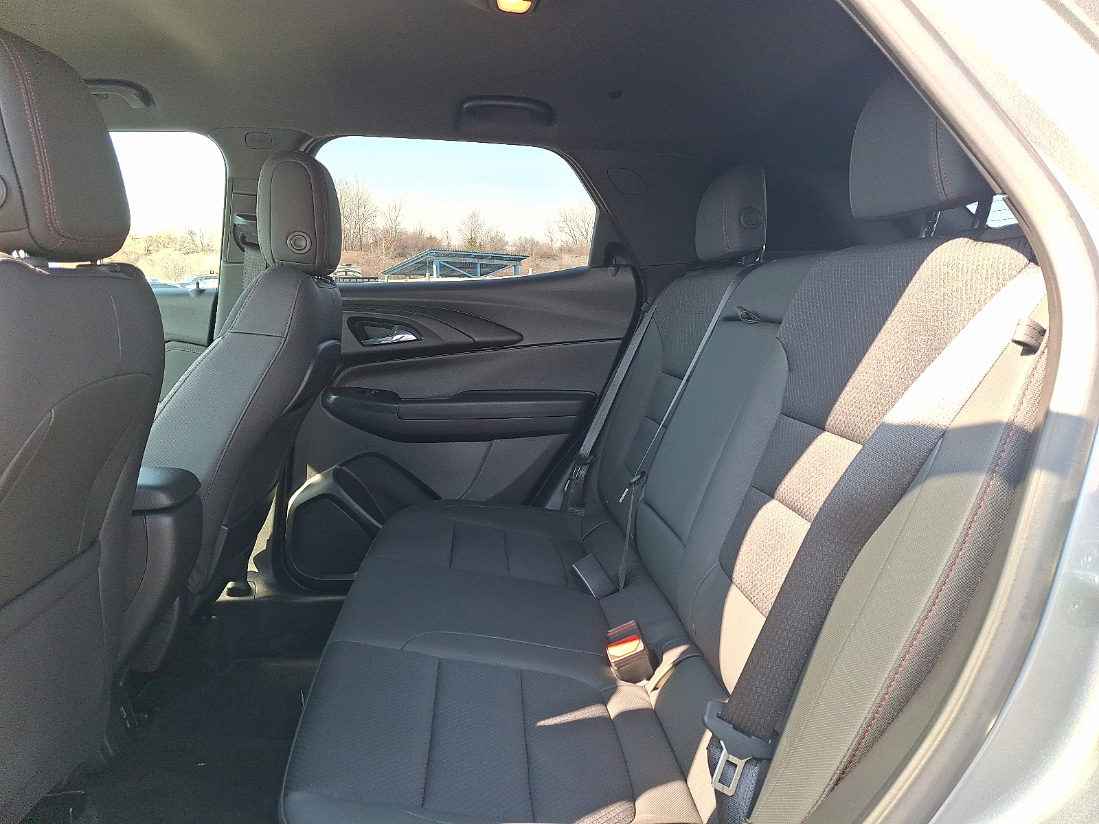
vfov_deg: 54.9
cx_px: 550
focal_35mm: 25
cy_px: 412
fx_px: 794
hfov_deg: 69.4
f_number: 1.8
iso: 30
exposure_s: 1/152
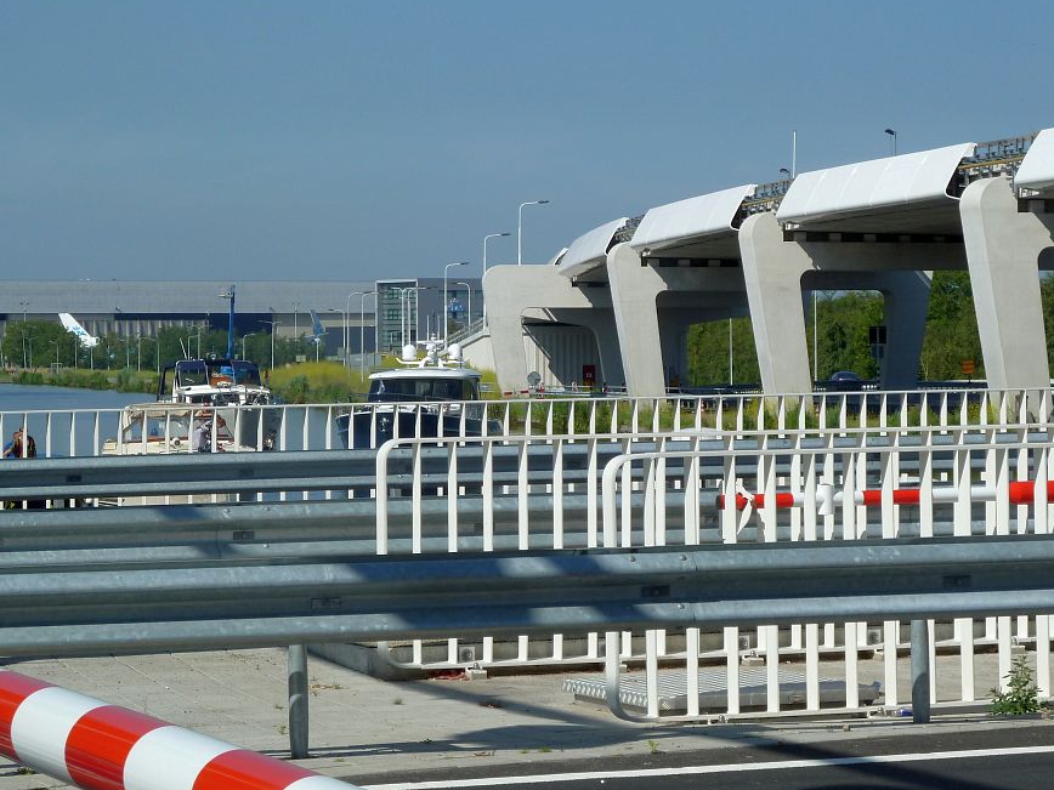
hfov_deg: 15.1
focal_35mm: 131
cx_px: 525
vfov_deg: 11.3
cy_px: 374
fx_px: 3989
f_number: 5.6
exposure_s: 1/640
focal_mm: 18.2
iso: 80
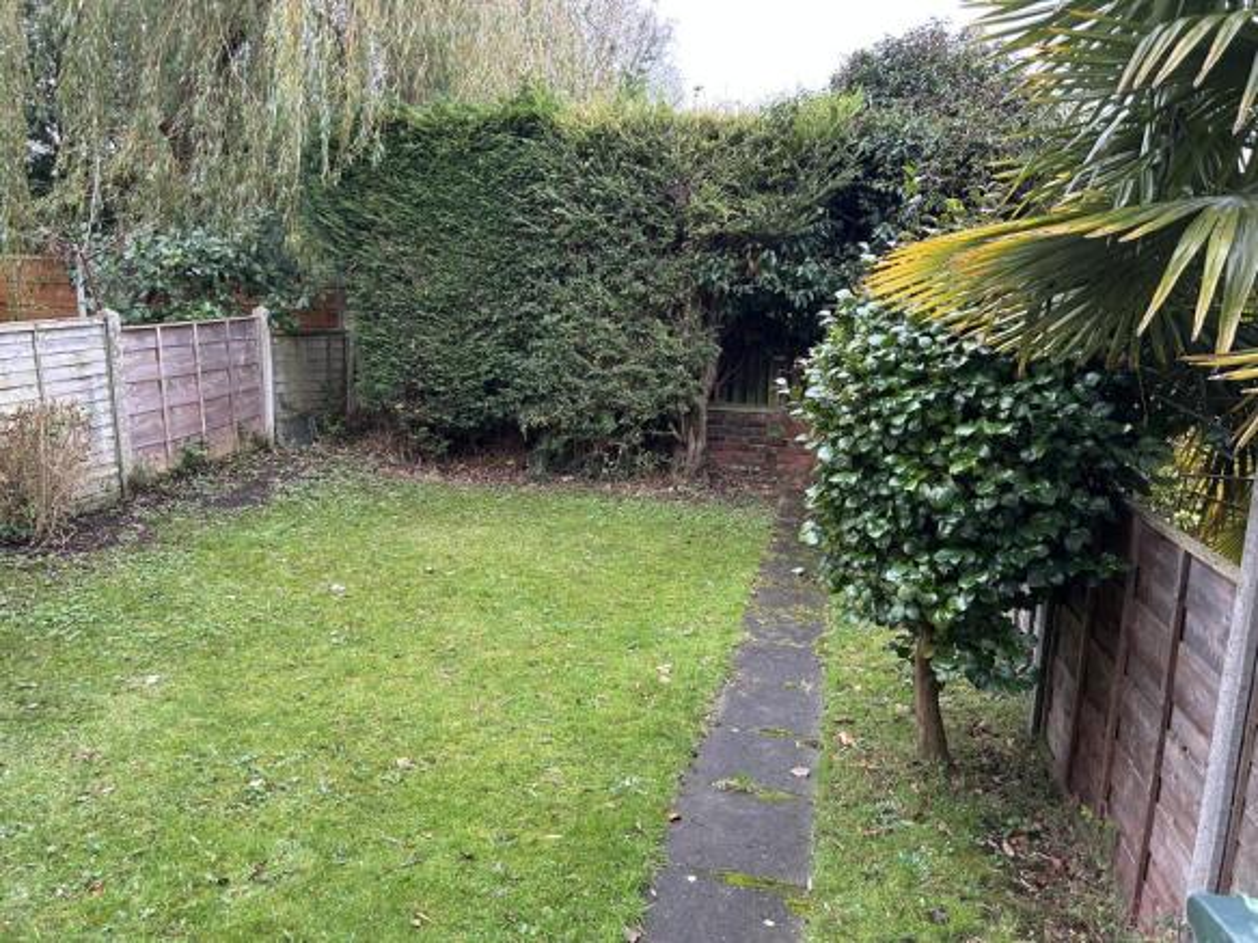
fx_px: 945
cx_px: 629
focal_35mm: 26
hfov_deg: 67.3
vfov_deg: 53.0
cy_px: 472
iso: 125
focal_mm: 5.7
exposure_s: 1/106
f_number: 1.5
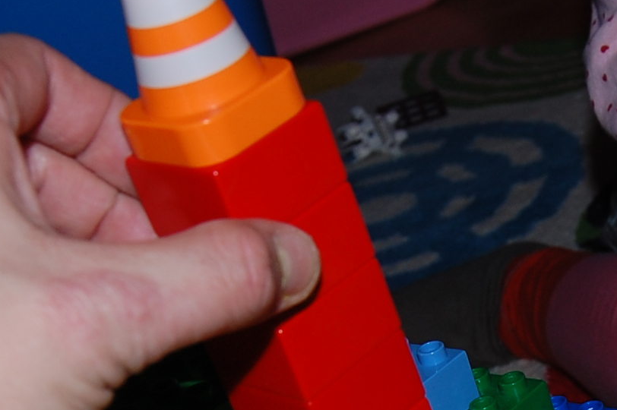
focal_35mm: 100
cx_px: 602
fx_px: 1712
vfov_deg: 13.2
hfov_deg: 19.9
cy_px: 525
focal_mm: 18
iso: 200
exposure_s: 1/125
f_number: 5.6
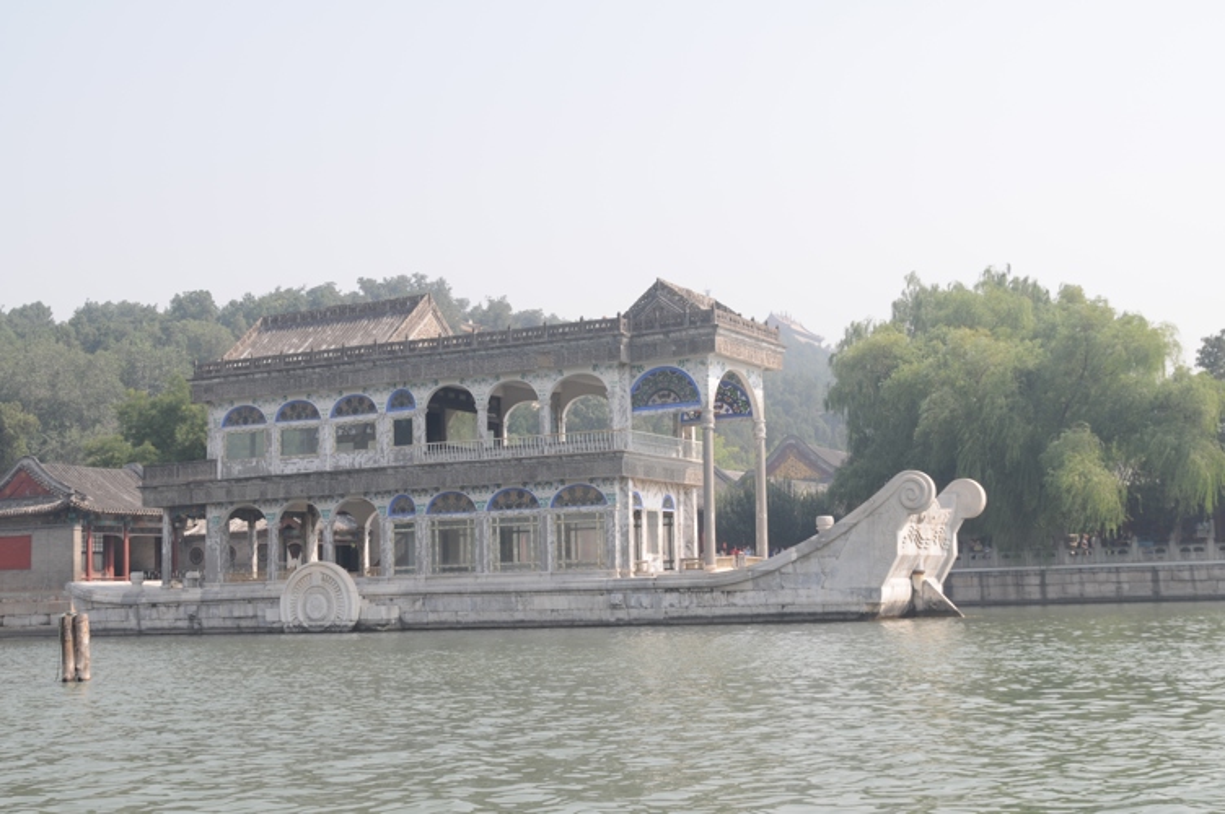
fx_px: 1632
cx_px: 612
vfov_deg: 28.0
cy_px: 407
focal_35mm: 48
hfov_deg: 41.1
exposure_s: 1/250
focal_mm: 32
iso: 200
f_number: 8
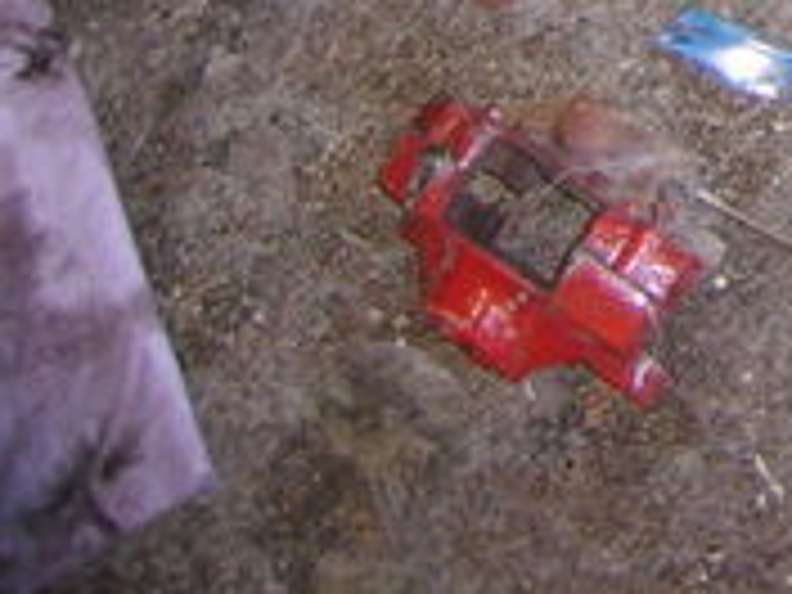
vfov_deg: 10.9
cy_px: -482
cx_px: 1364
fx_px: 2906
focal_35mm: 127
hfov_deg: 14.0
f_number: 2.8
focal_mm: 5.95
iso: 142
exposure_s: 1/30
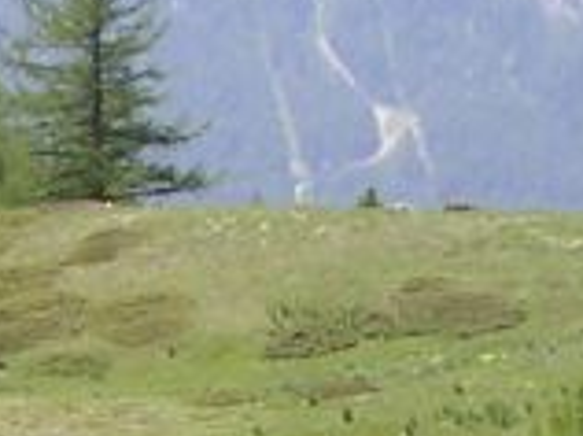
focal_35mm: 351
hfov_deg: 5.6
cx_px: -443
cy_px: 1097
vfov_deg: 4.1
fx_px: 5903
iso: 50
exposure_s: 1/144
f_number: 6
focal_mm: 8.5
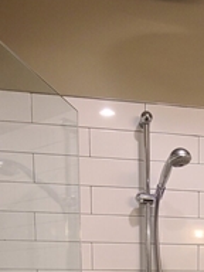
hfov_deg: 27.0
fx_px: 409
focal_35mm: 52
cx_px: 184
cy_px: 333
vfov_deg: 30.7
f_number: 2.2
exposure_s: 1/59
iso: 160
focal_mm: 2.2
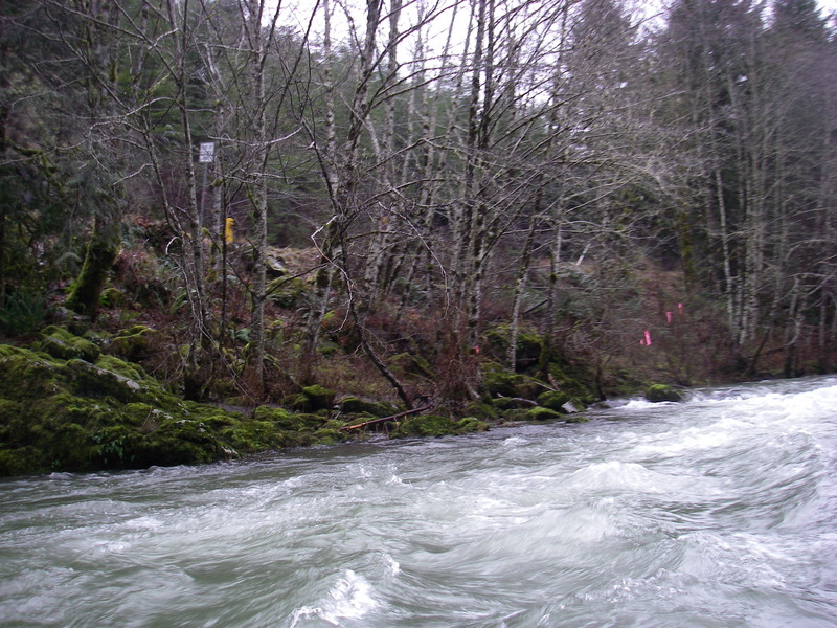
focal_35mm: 38
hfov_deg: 49.0
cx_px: 418
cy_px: 314
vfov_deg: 37.7
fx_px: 919
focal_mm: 6.3
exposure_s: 1/50
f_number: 3.3
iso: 64
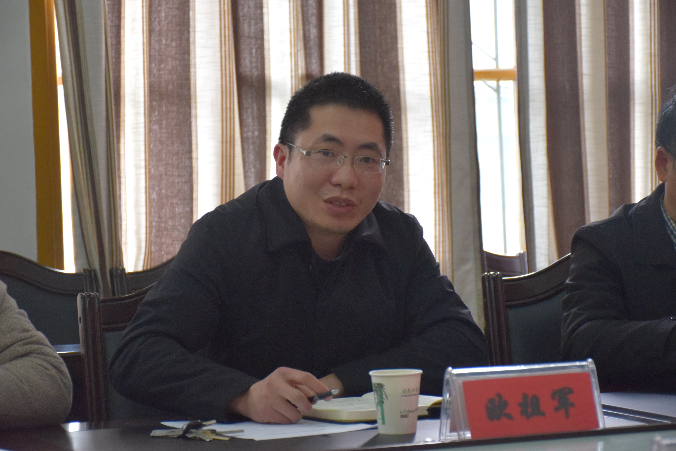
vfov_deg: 12.9
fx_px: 1990
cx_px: 335
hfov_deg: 19.3
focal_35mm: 106
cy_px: 227
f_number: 5
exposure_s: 1/60
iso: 2800
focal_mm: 70
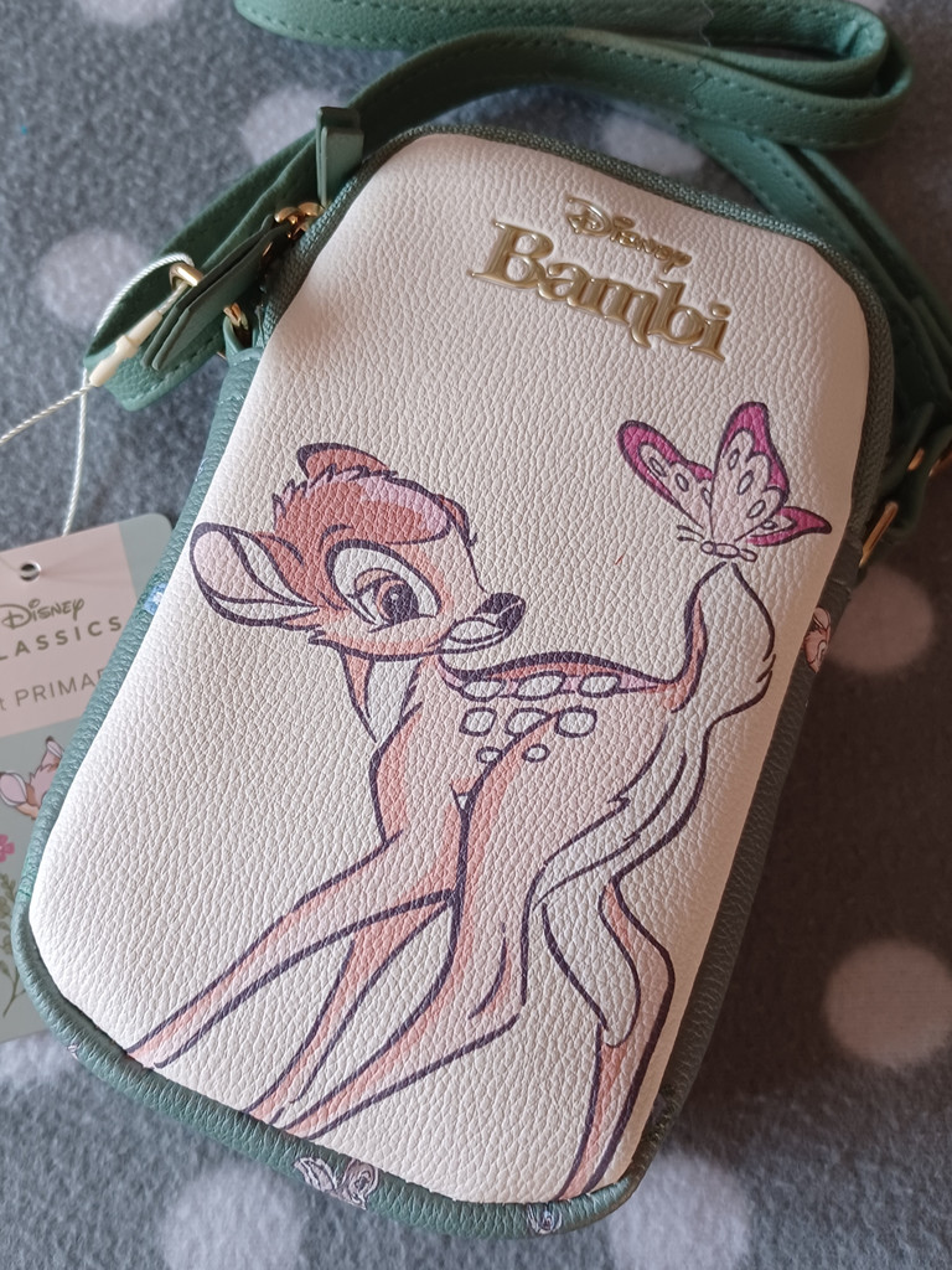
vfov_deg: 69.4
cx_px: 476
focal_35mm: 25
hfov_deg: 54.9
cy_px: 635
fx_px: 917
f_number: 1.8
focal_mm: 4.6
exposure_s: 1/60.2
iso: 250
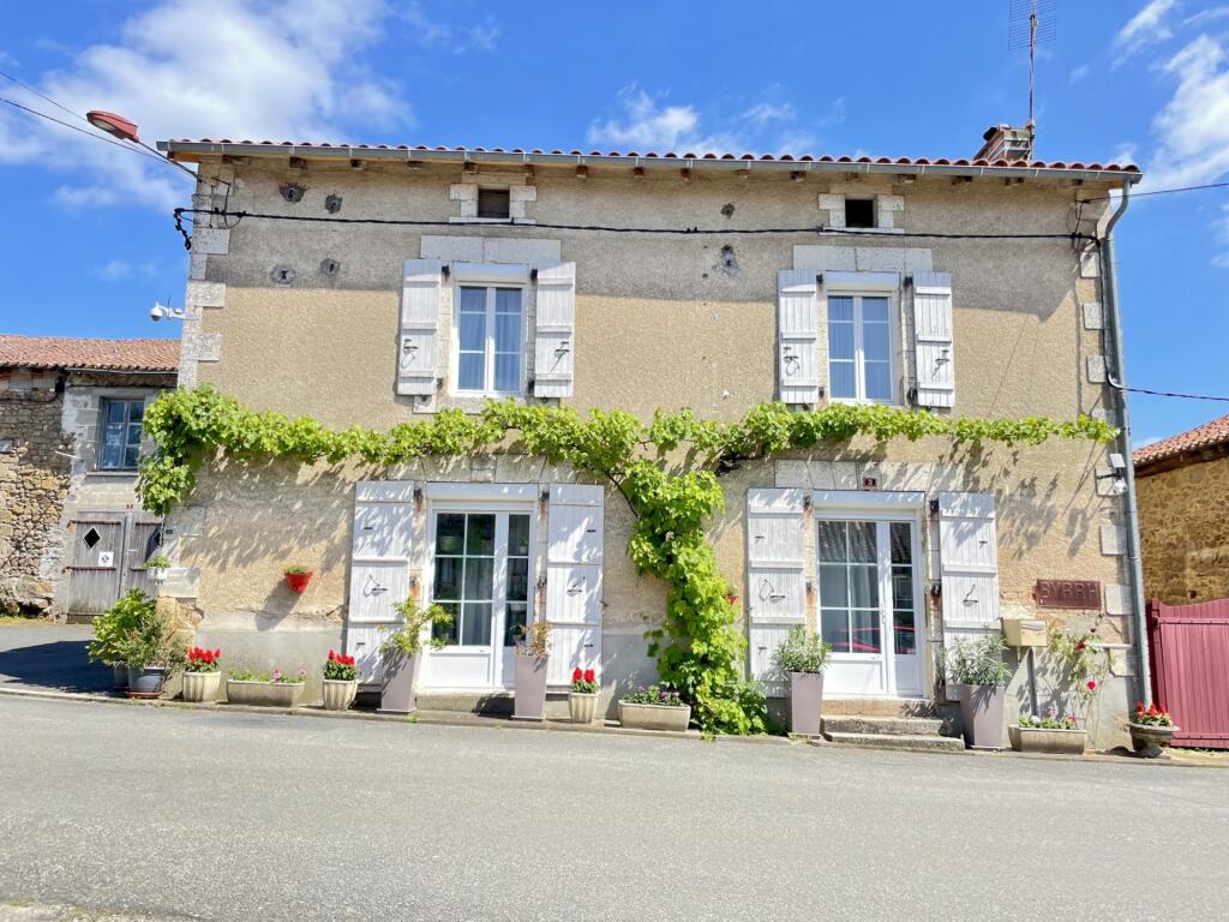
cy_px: 461
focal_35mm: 26
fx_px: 923
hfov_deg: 67.3
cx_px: 614
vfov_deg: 53.1
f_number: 1.6
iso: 50
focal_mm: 4.2
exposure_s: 1/720
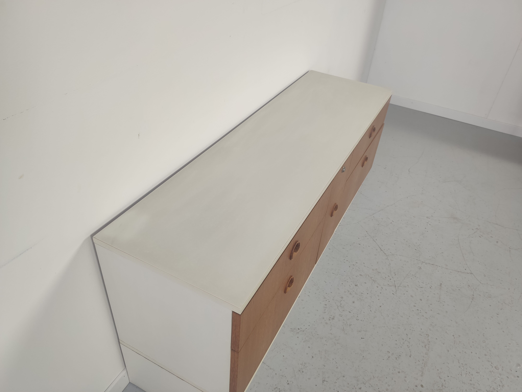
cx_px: 261
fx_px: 392
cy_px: 196
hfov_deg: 67.3
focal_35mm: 26
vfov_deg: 53.1
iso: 132
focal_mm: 4.75
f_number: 1.75
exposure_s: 1/100
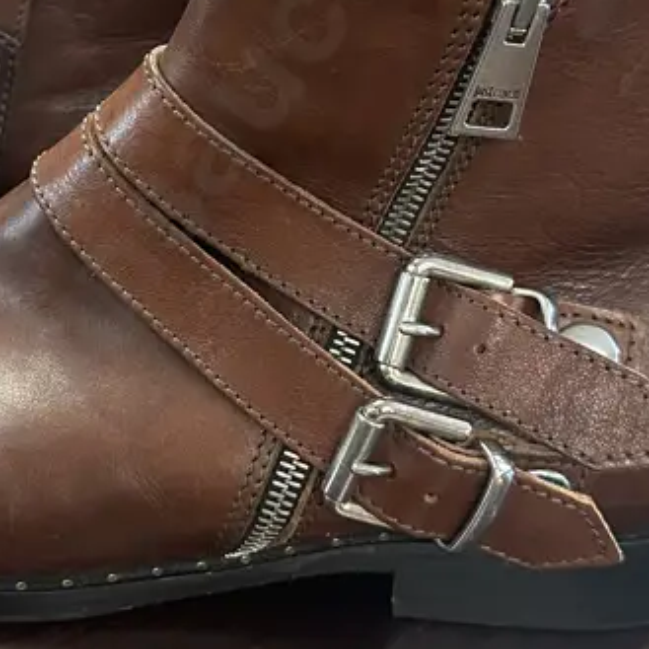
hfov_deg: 25.7
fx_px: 1400
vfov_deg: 26.0
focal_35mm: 66
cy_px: 233
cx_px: 150
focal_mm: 6.86
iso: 500
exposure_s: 1/50
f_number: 1.78
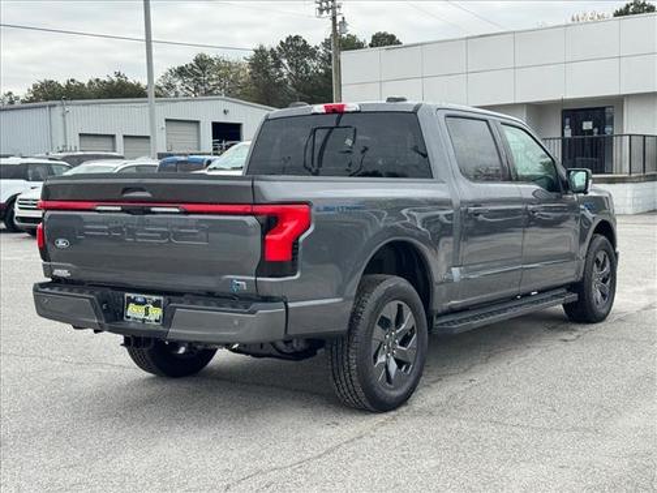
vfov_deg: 30.3
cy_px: 246
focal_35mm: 48
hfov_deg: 39.7
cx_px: 328
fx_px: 911
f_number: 1.78
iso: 64
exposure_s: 1/1770
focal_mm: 6.76
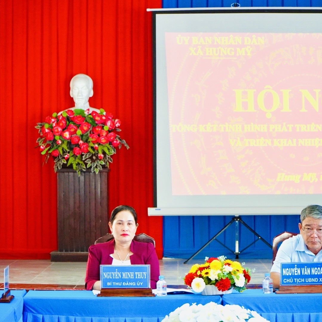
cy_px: 161
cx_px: 232
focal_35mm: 134
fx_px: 1410
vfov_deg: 13.0
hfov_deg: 13.0
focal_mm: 70
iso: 1000
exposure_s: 1/160
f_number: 4
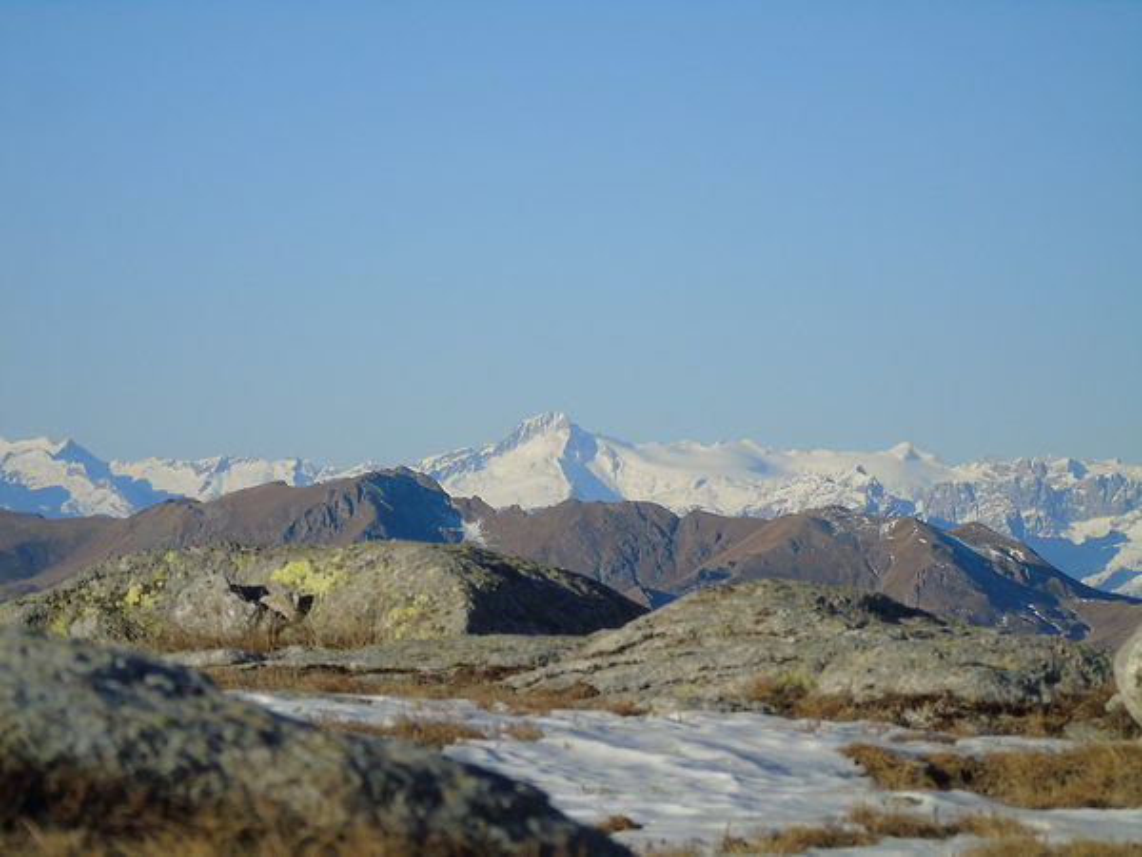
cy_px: 428
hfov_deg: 8.1
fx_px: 8017
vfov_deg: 6.1
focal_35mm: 243
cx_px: 571
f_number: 5.5
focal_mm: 43
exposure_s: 1/500
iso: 80
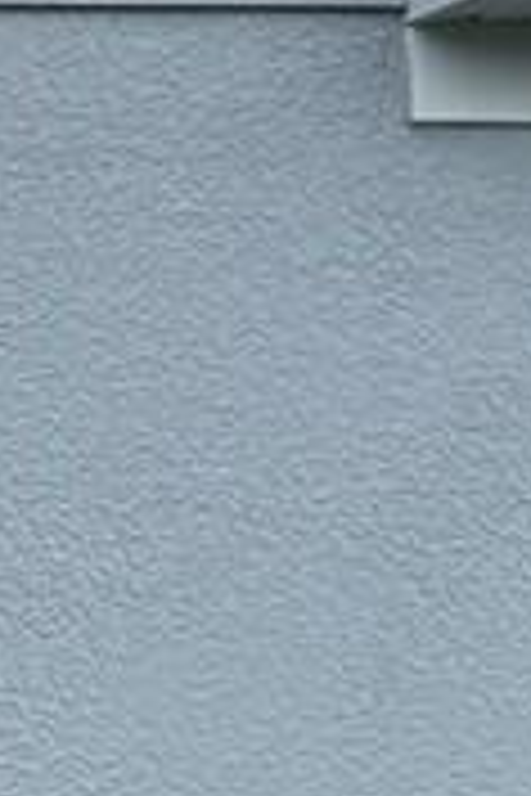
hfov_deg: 5.4
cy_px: 751
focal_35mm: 226
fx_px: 5000
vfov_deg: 9.1
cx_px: -1494
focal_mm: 6.76
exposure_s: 1/3247
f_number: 1.78
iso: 80
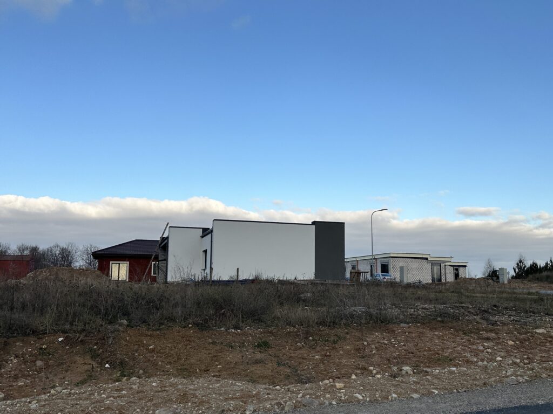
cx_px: 276
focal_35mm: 24
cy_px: 207
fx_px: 383
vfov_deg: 56.8
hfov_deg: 71.6
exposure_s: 1/2732
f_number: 1.78
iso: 80
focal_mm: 6.86
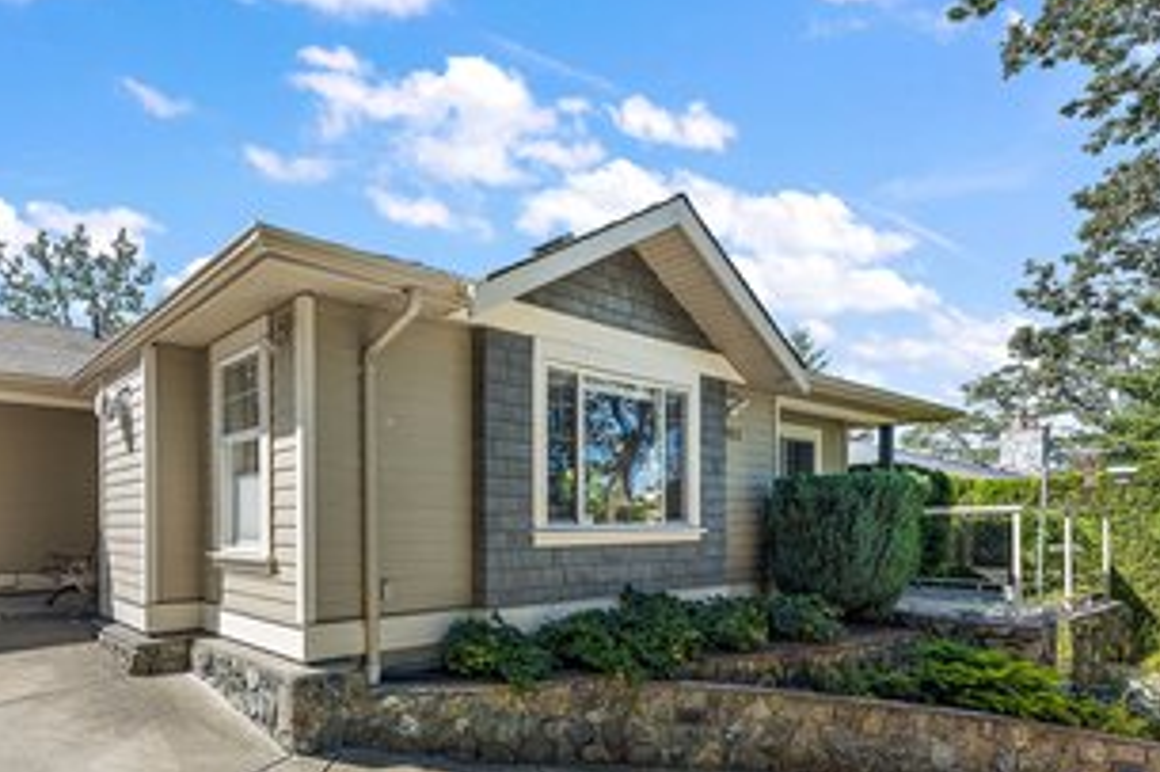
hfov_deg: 80.5
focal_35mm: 20
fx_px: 644
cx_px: 363
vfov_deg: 59.9
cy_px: 536
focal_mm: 14
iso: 250
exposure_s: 1/30
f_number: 9
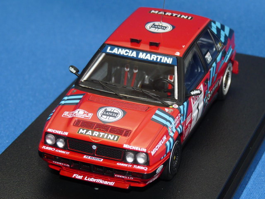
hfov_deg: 14.7
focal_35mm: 134
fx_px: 1026
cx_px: 132
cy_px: 100
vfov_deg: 11.1
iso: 100
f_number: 3.4
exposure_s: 1/40
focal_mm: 13.8
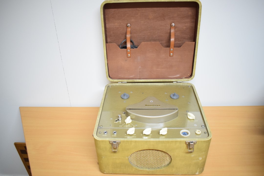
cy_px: 88
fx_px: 220
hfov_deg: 61.9
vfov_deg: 43.6
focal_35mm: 30
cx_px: 132
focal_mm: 20
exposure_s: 1/125
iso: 2000
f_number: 4
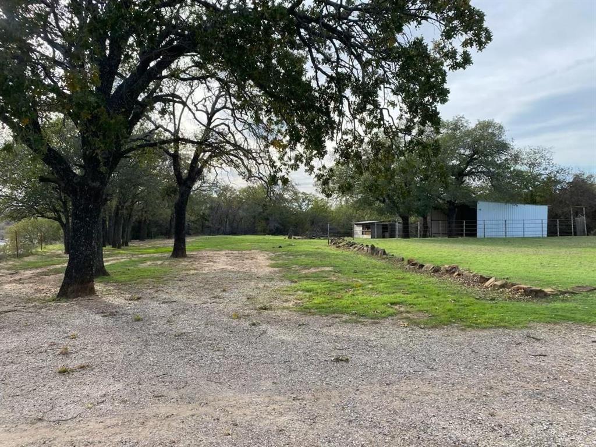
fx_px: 448
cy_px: 224
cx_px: 298
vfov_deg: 53.1
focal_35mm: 26
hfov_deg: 67.3
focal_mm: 4.25
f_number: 1.8
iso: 32
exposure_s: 1/871
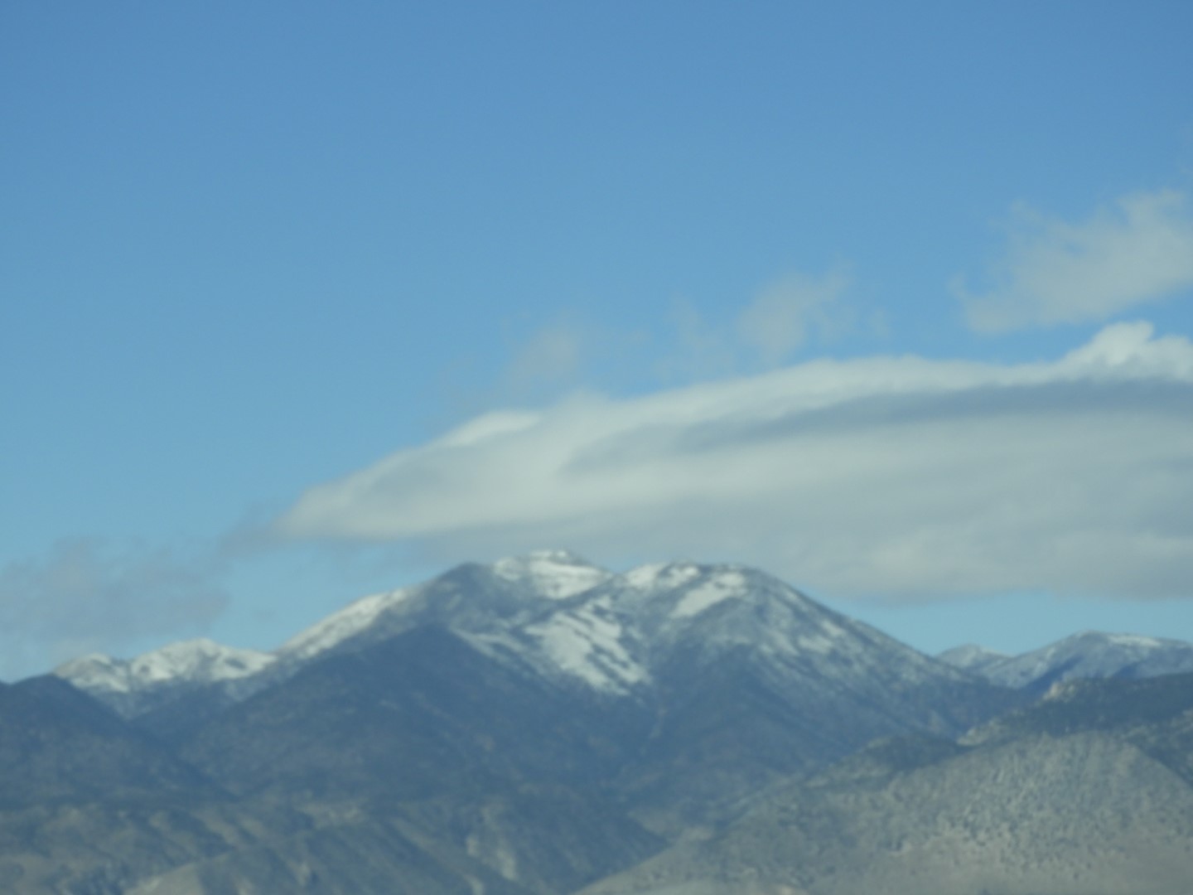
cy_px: 448
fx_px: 6893
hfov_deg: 9.9
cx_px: 596
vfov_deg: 7.4
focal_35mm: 200
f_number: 5.3
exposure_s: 1/800
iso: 100
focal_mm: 35.8
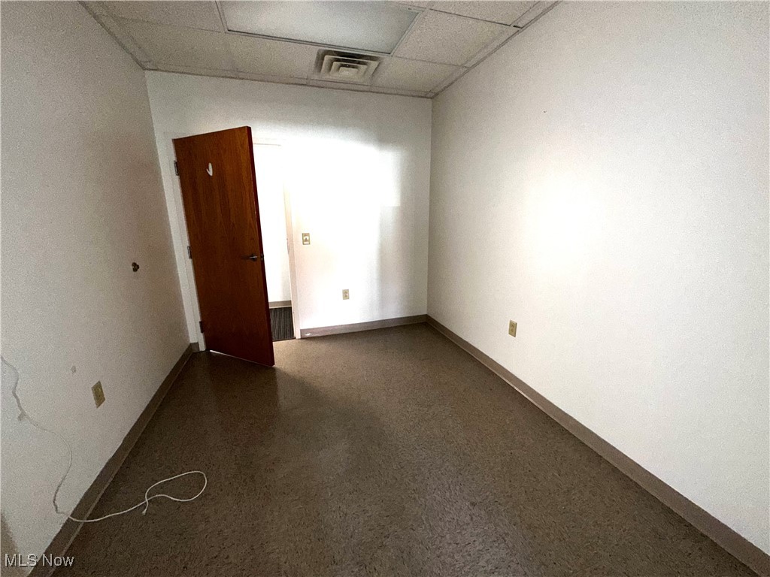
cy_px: 288
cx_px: 385
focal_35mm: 14
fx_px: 311
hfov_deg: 102.1
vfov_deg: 85.7
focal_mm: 2.22
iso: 125
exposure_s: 1/60
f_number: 2.2
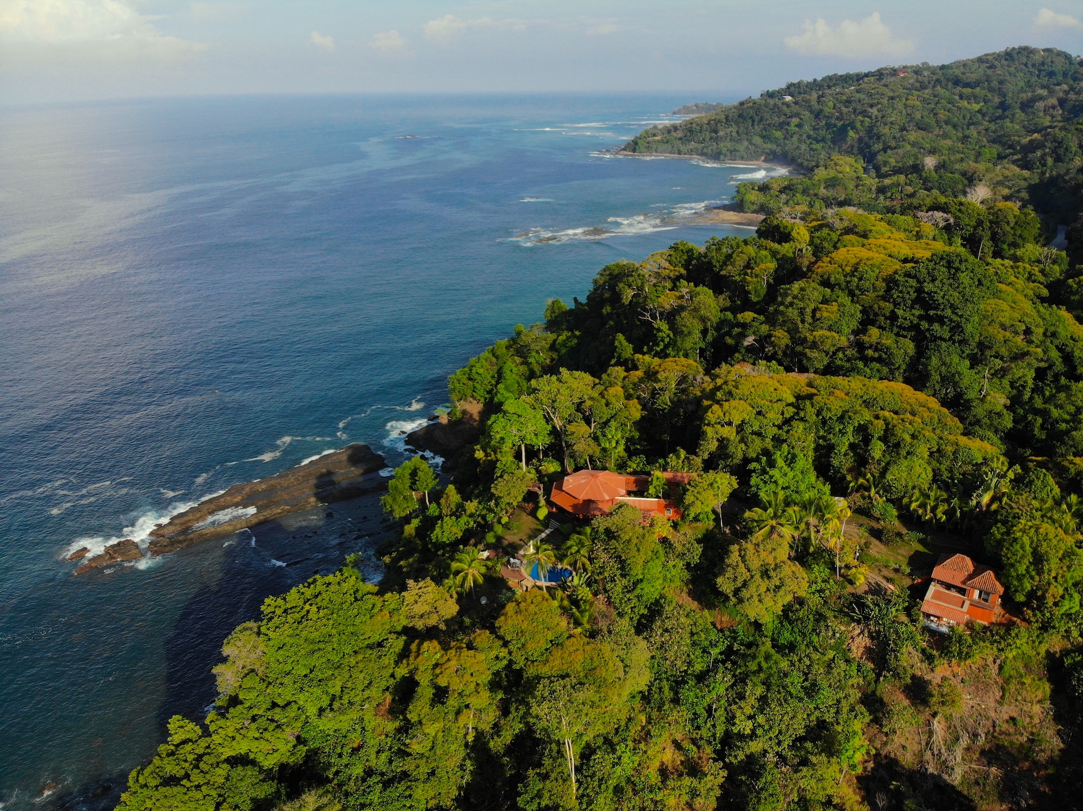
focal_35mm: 24
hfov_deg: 71.6
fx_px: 751
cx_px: 542
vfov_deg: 56.8
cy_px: 406
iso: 101
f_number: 2.8
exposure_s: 1/1224
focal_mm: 4.5
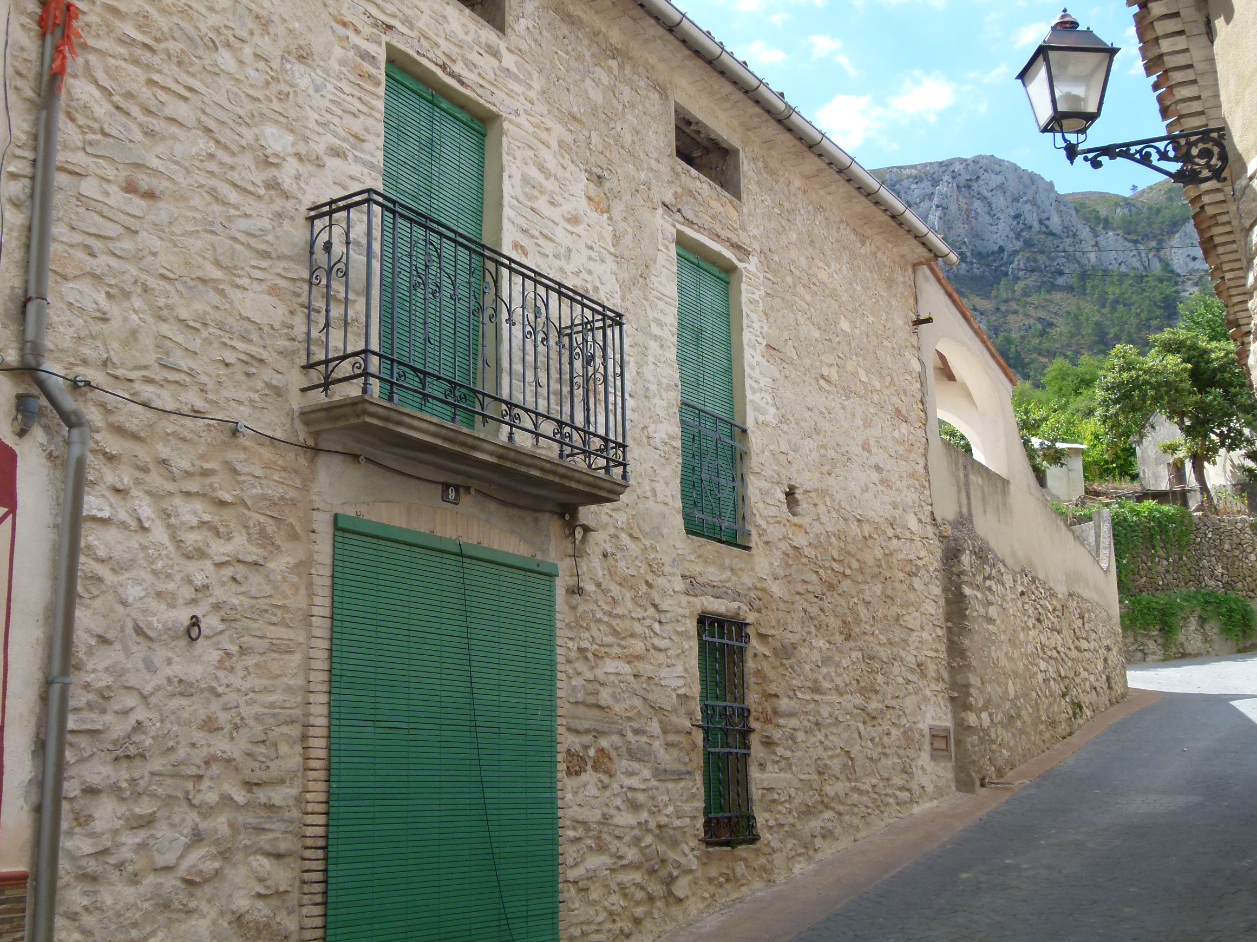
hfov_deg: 43.9
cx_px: 624
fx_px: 1561
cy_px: 439
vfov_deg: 33.6
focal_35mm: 43
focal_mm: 7.1
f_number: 4
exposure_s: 1/500
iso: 100
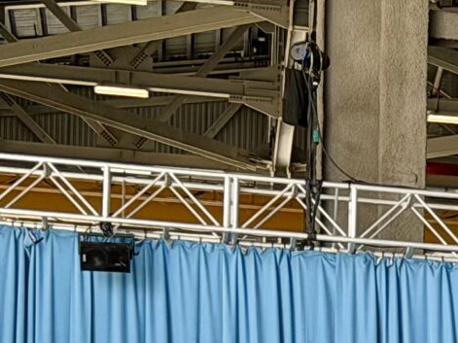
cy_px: 795
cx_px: 1012
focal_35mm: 261
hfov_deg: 7.2
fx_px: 3452
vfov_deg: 5.5
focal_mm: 6.76
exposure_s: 1/429
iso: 64
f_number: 1.78
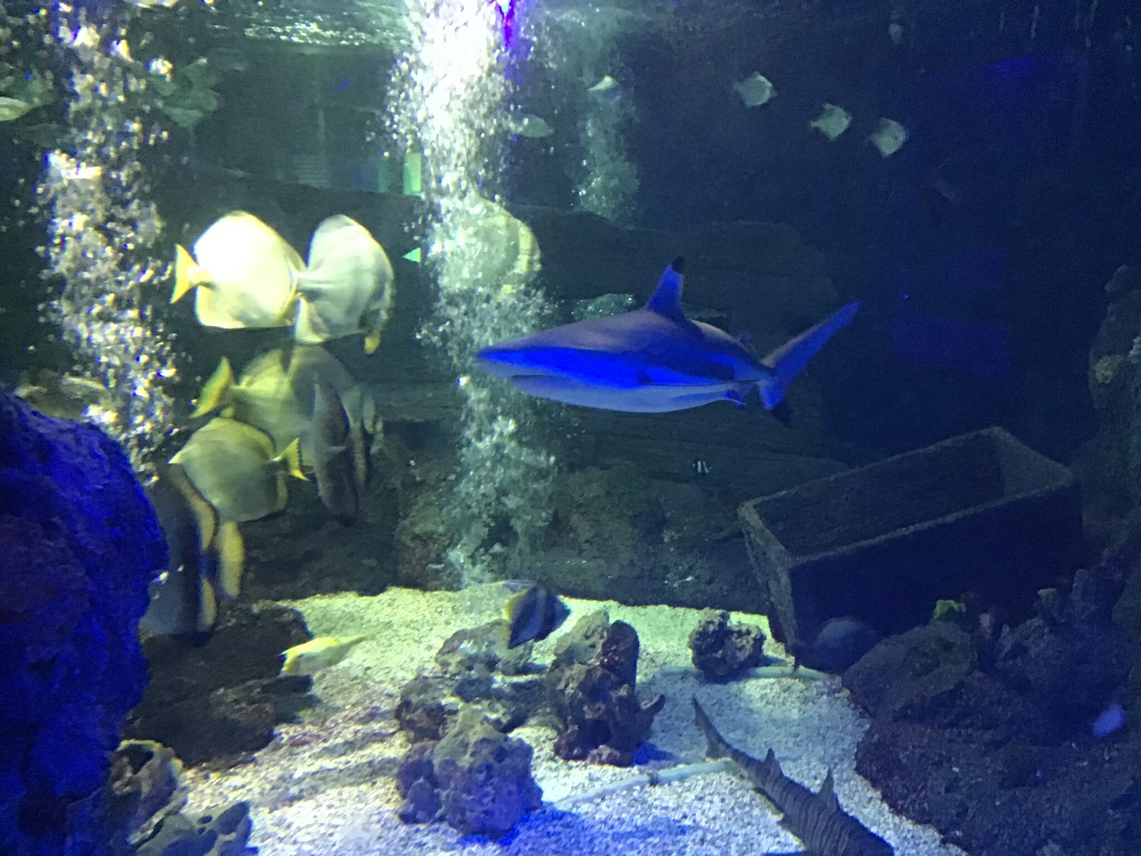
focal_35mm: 31
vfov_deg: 45.4
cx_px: 570
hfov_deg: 58.4
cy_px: 428
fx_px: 1022
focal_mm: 3.3
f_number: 2.4
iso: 320
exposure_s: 1/17
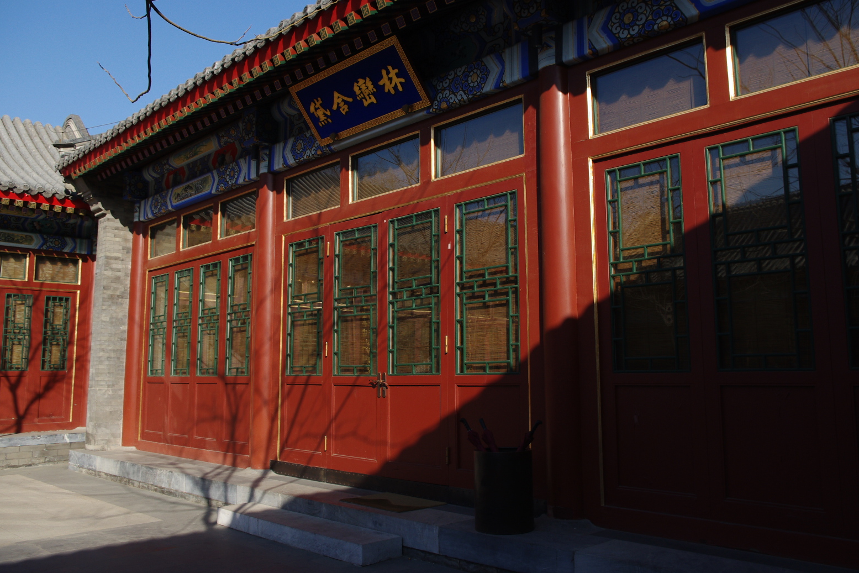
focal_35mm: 30
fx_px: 716
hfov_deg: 61.9
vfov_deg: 43.6
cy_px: 266
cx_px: 441
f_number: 7.1
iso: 200
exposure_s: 1/400
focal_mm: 18
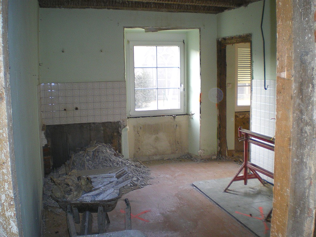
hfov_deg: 51.4
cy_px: 118
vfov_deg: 39.7
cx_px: 158
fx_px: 329
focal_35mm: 36
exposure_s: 1/50
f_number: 3.1
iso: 200
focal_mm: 6.3
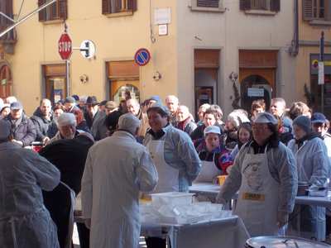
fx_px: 1033
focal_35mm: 108
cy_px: 124
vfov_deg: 13.7
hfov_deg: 18.2
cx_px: 166
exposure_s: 1/80
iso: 80
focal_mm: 19.5
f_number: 5.6
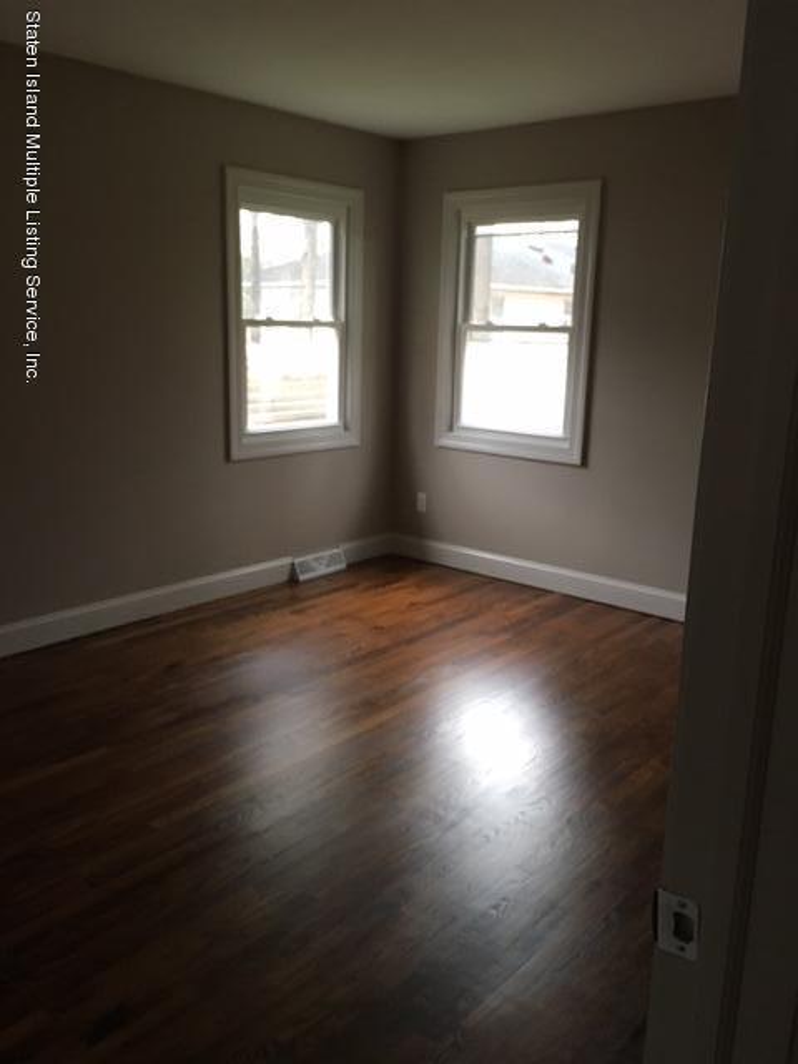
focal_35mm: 29
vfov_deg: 61.7
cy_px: 532
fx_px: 891
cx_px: 399
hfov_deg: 48.2
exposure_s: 1/30
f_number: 2.2
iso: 125
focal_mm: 4.15
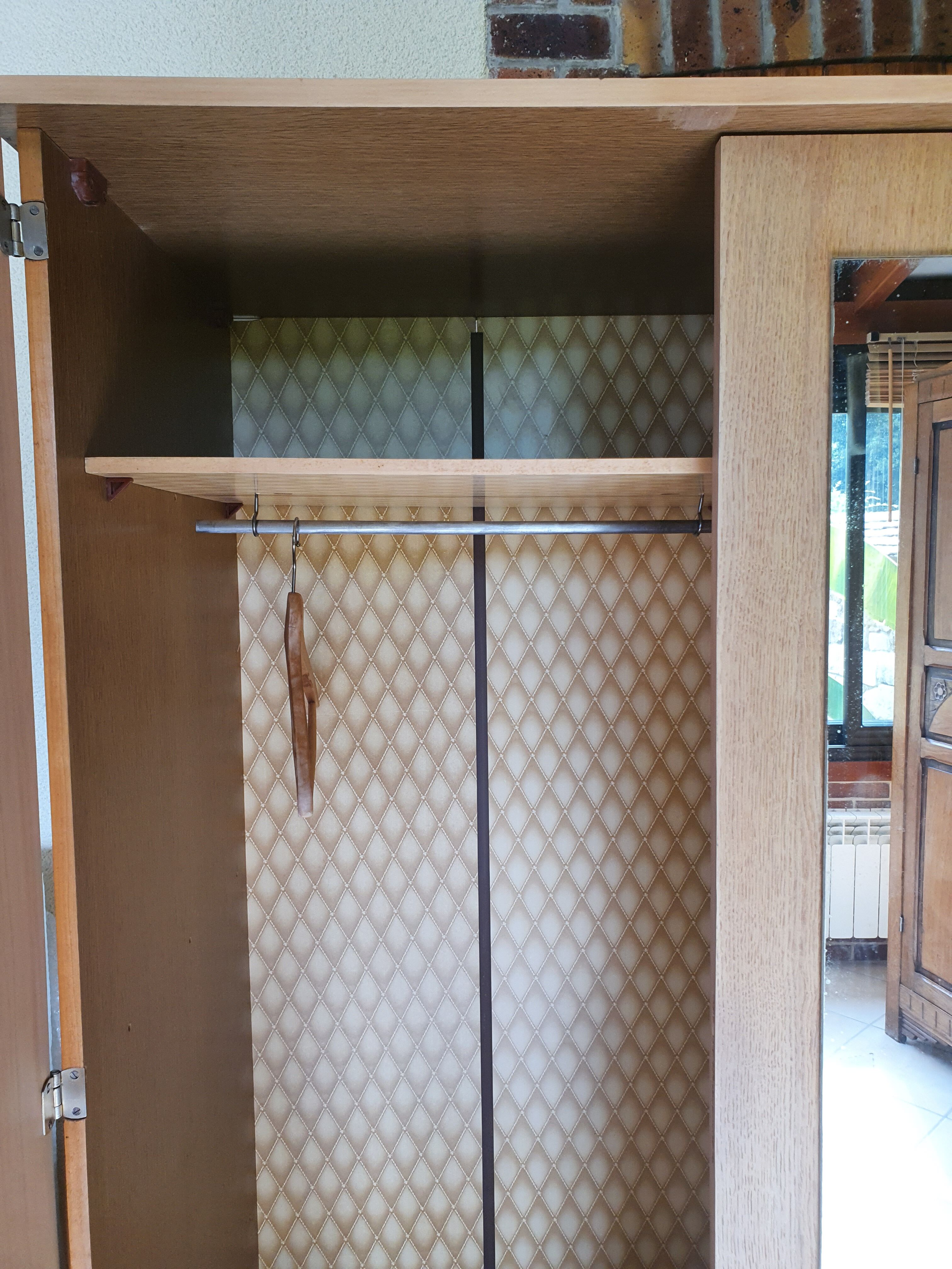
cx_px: 476
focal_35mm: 26
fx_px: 953
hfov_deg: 53.1
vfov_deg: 67.3
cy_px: 634
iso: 100
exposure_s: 1/100
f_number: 2.4
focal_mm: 4.32
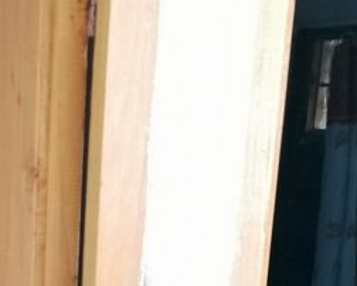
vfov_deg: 18.9
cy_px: 287
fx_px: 835
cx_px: -111
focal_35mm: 79
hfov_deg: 21.7
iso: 400
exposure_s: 1/25
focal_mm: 4.75
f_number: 1.8
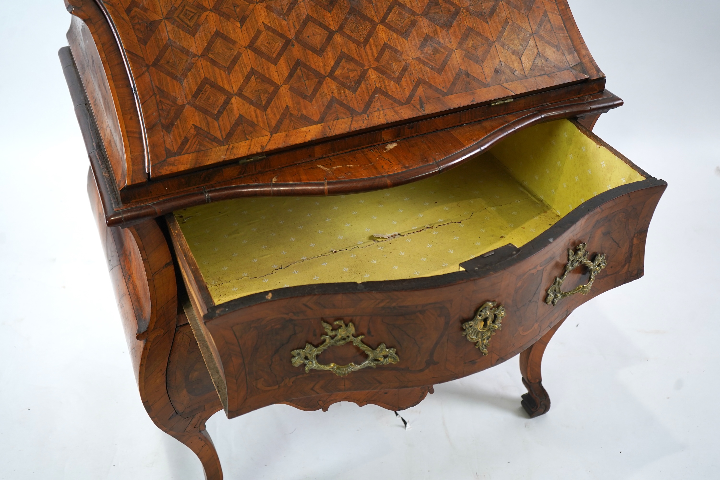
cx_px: 360
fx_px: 800
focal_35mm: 40
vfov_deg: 33.4
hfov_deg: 48.5
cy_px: 240
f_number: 5
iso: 500
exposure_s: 1/125
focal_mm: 40
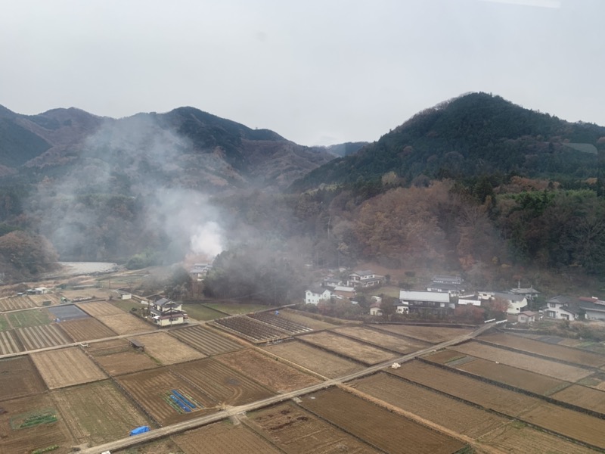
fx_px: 454
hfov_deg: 67.3
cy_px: 227
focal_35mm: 26
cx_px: 302
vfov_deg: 53.1
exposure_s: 1/518
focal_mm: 4.25
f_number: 1.8
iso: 25
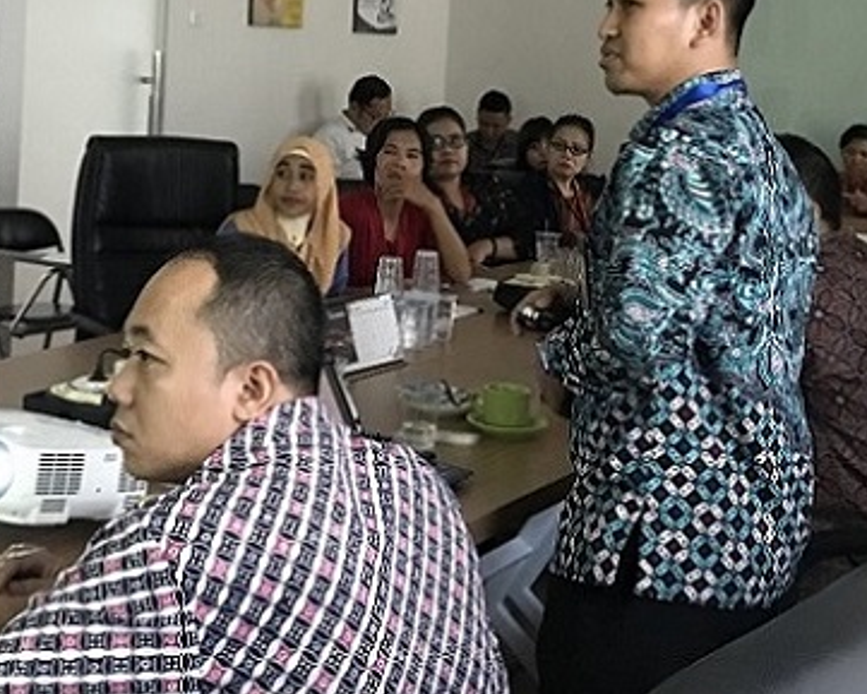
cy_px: 113
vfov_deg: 24.1
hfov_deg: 30.4
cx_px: 377
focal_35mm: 62
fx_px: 1591
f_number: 1.8
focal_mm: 3.99
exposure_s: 1/9
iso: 100
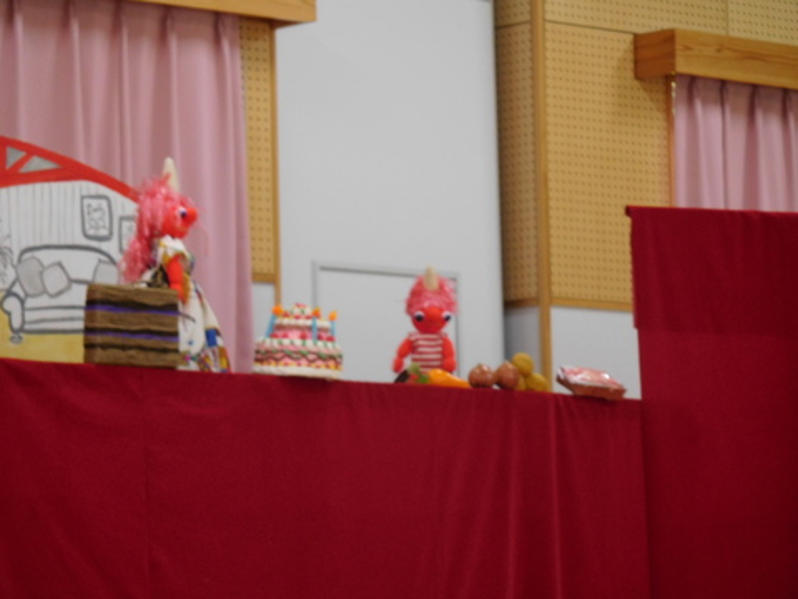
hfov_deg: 11.0
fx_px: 4150
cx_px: 399
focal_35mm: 180
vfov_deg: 8.2
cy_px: 300
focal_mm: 32.1
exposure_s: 1/30
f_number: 5.3
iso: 320
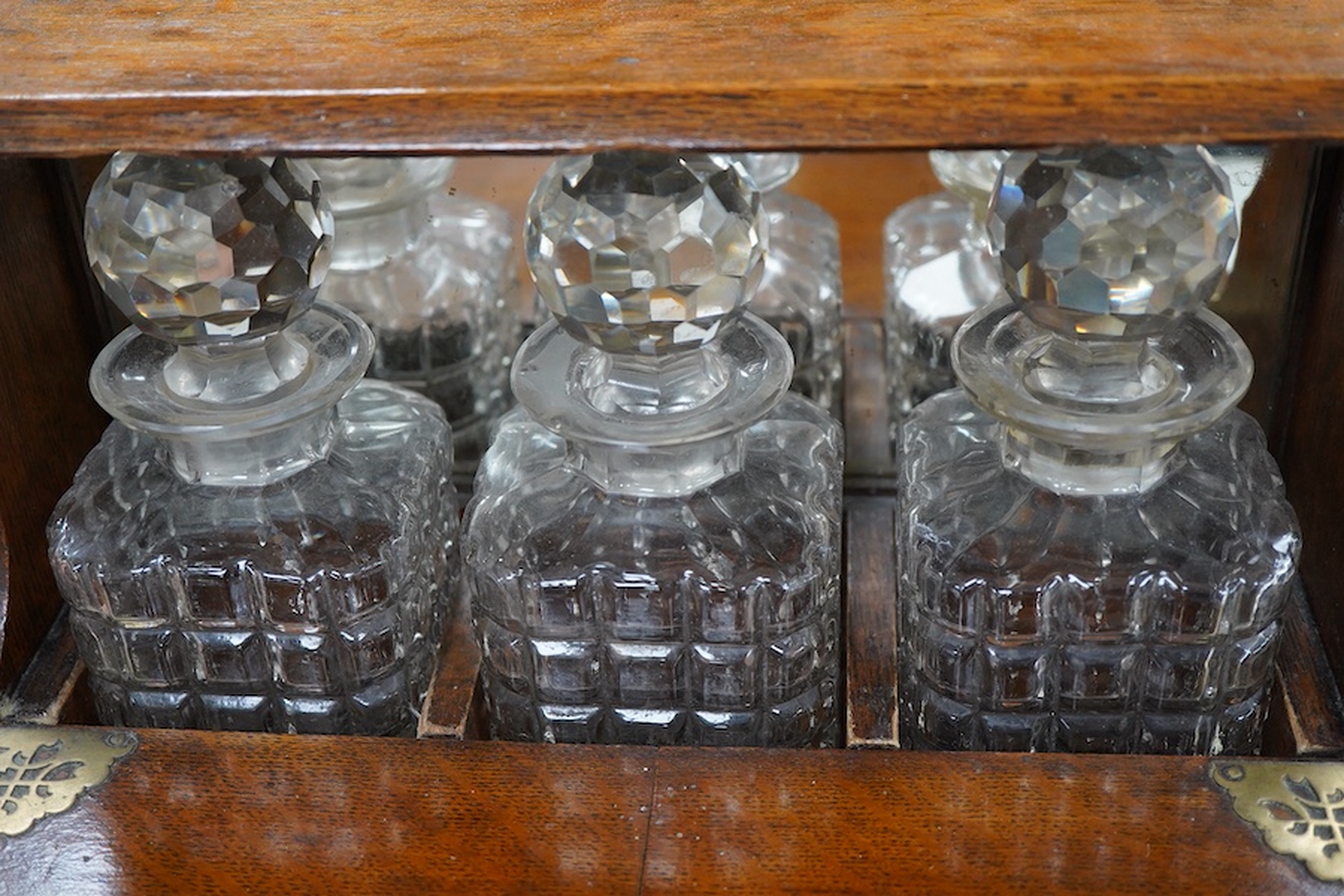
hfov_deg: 43.6
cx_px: 672
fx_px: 1680
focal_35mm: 45
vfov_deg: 29.9
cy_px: 448
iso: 1250
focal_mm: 30
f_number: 3.5
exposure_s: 1/125
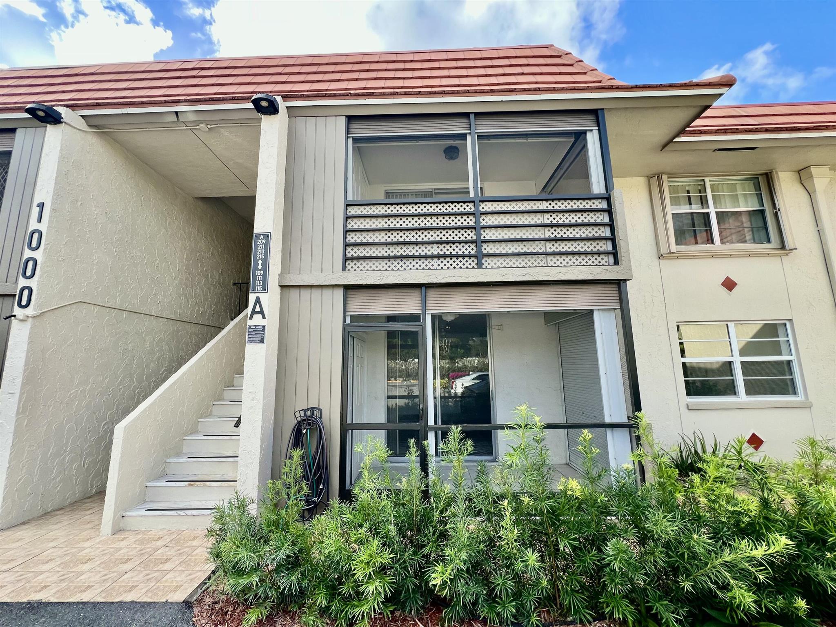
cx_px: 418
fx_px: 314
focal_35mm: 13
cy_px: 314
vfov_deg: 89.9
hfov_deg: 106.2
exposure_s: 1/240
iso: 32
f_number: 1.8
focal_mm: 1.57
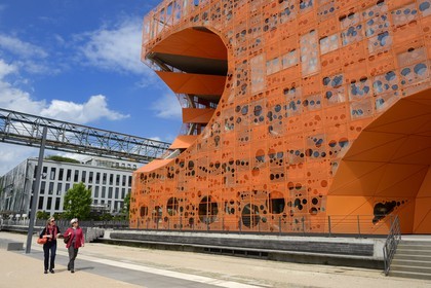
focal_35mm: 27
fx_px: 323
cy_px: 144
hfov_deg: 67.4
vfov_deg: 47.9
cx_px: 216
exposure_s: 1/400
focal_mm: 27
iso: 400
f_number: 13
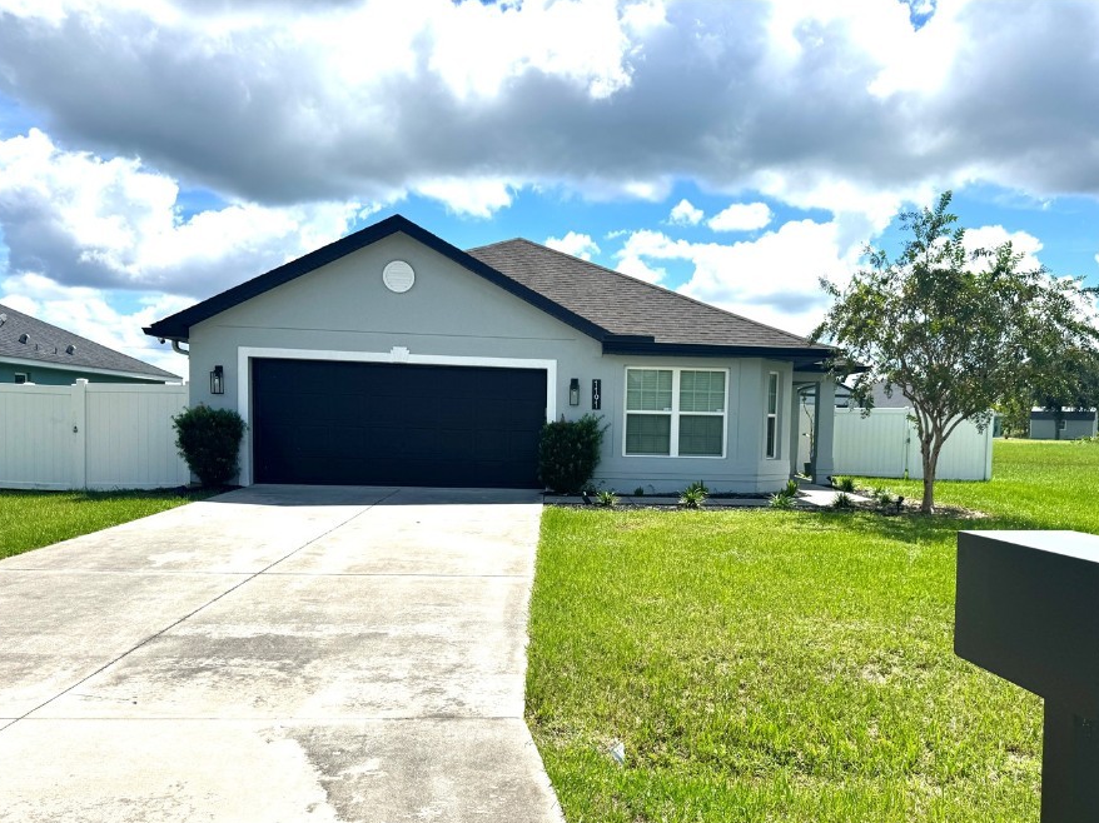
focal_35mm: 28
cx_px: 622
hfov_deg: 63.2
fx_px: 889
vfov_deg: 49.5
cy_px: 478
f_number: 1.78
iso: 80
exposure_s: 1/7092
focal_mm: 6.76
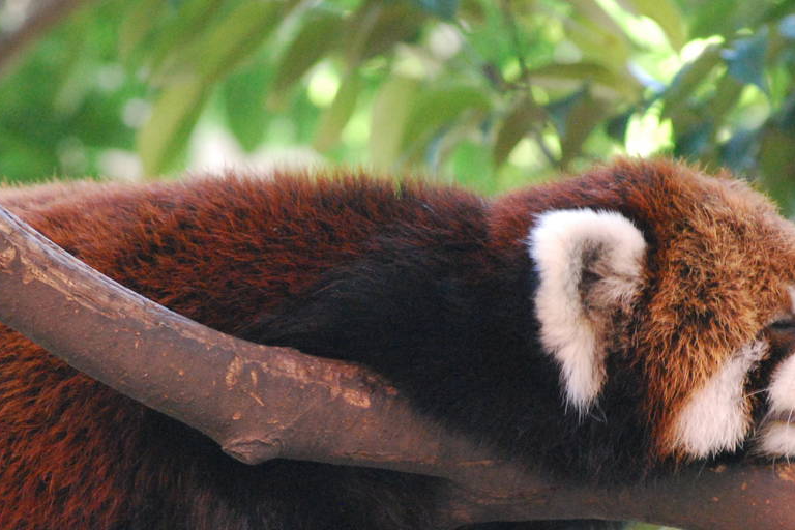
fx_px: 7596
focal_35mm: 344
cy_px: 405
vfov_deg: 4.0
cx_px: 350
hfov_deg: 6.0
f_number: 4.8
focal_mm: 110
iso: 1600
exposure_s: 1/60
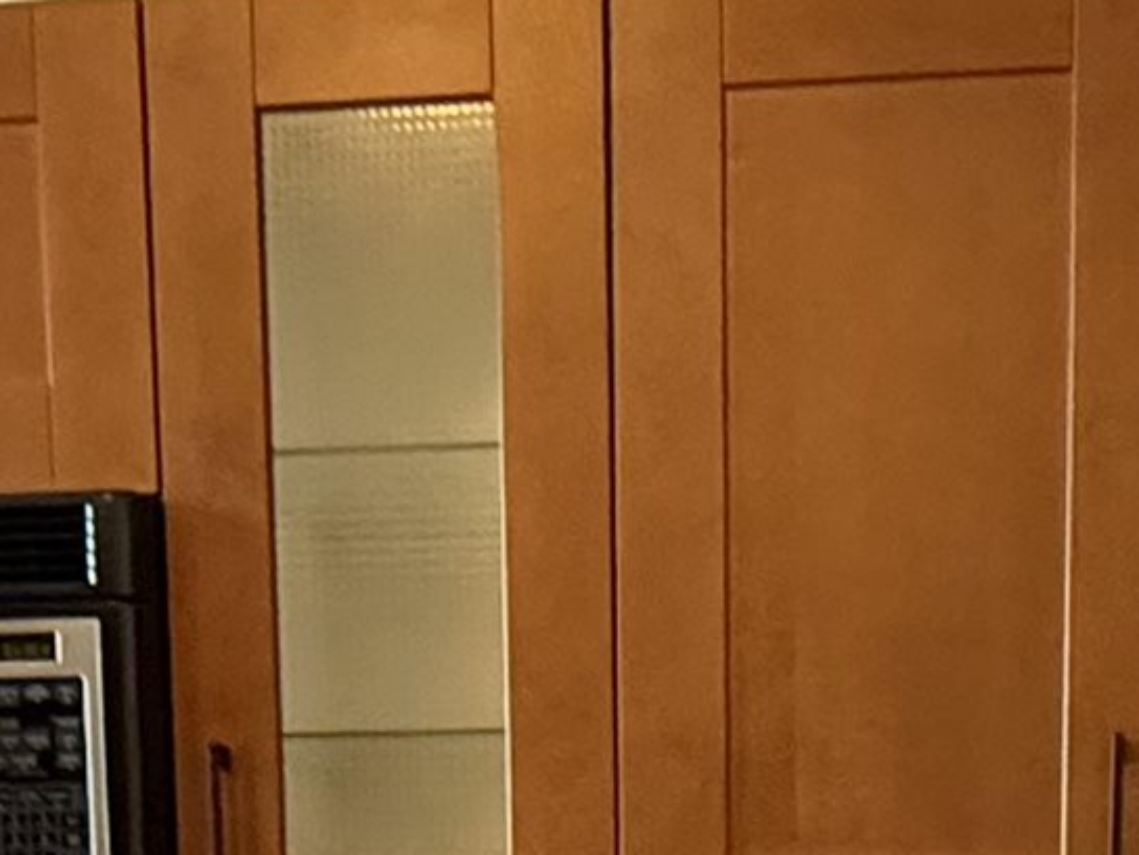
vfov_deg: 16.1
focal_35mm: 79
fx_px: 2599
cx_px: 902
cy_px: 1492
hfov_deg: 24.3
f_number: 2.2
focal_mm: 2.22
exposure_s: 1/60
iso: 800
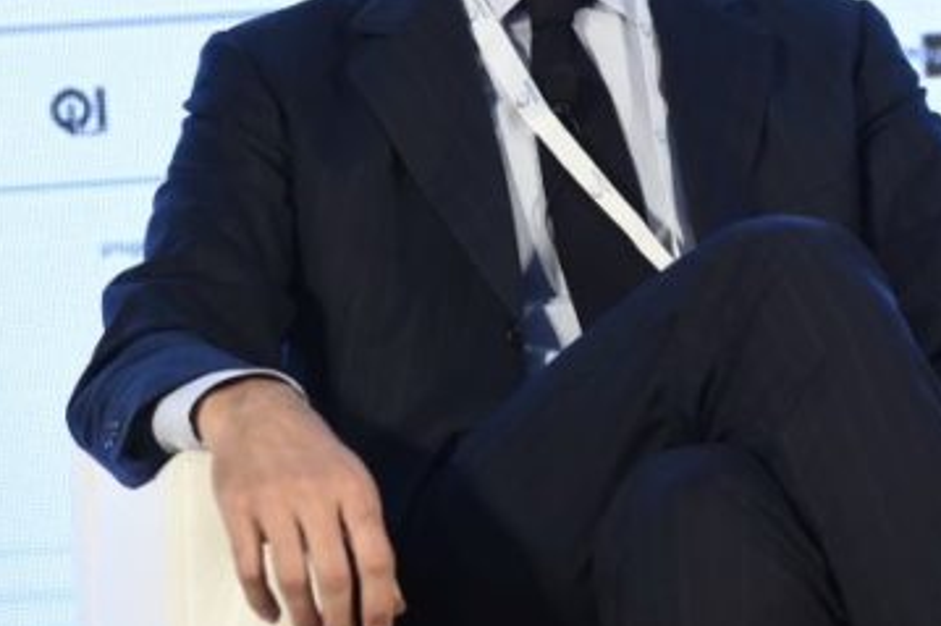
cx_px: 857
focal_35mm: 262
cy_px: 54
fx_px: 6845
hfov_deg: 7.8
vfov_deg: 5.2
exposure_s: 1/200
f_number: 6.3
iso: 2000
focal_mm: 135
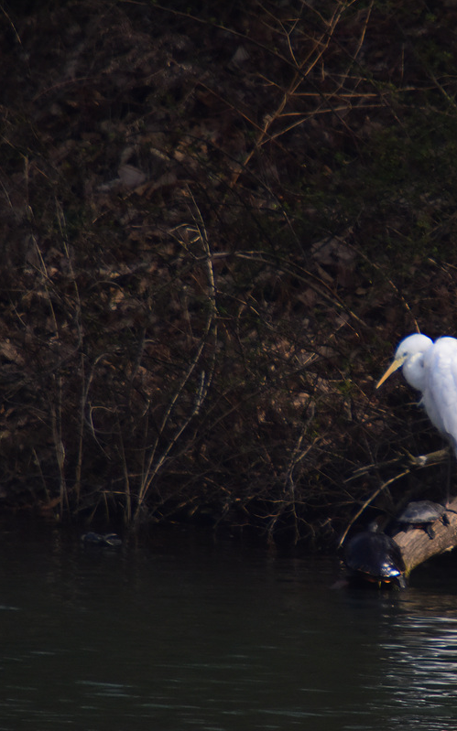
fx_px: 30546
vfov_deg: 1.4
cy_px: 366
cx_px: 405
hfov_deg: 0.9
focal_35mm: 1532
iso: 2000
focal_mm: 1000
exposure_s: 1/2000
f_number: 13
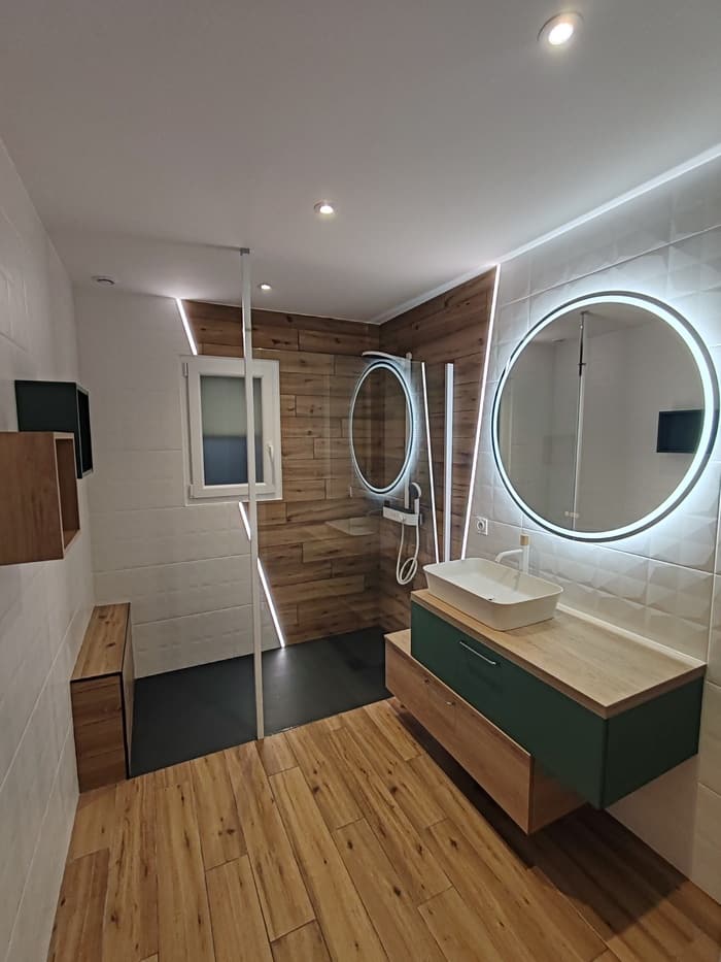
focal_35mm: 16
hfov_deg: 78.1
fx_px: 444
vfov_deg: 94.5
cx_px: 360
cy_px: 481
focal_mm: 1.96
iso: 80
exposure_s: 1/100
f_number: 2.2
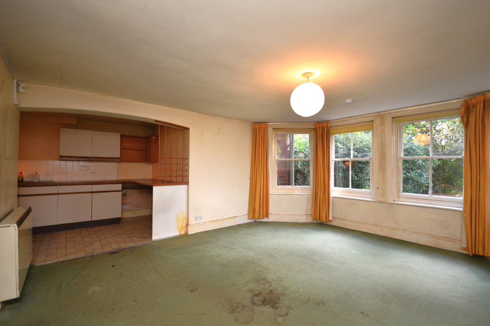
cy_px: 163
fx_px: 204
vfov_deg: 77.2
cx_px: 245
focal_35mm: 15
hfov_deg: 100.4
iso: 640
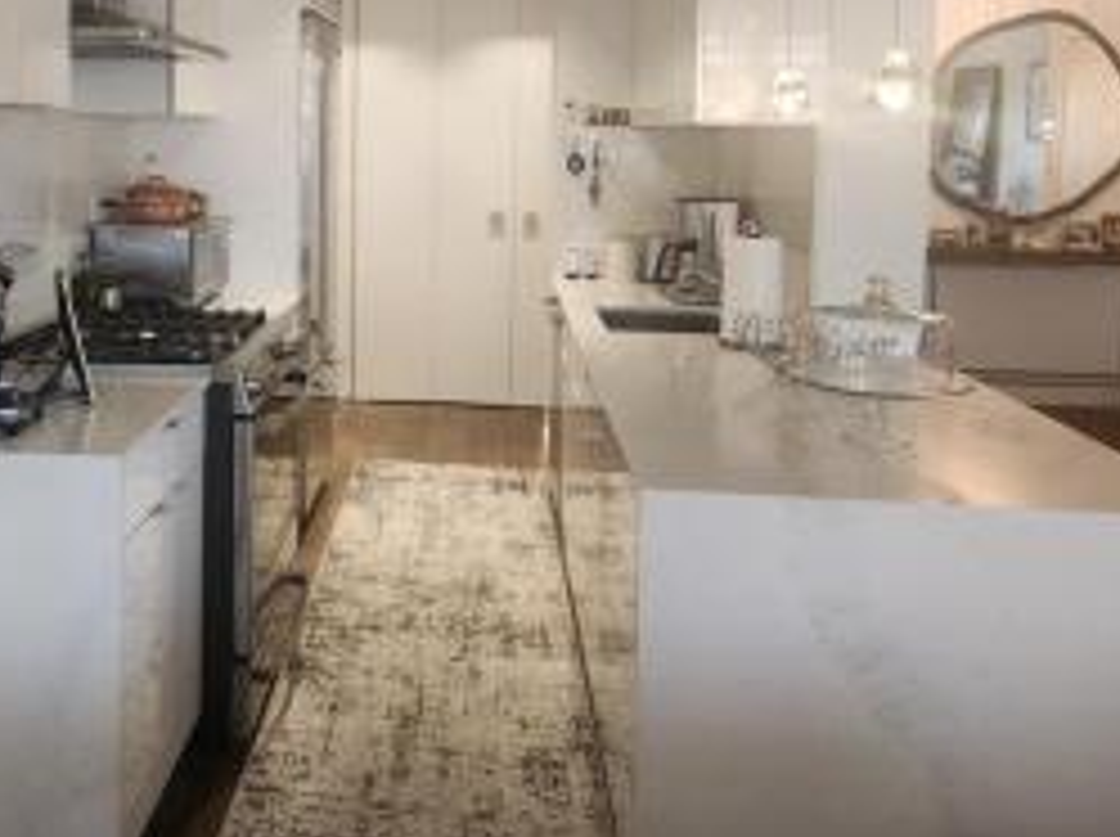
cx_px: 342
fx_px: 1195
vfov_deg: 37.9
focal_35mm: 37
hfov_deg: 49.0
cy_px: 238
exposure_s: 1/120
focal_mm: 5.4
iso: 200
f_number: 1.8
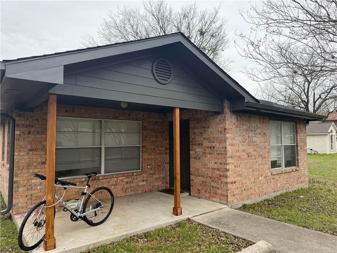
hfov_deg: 71.6
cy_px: 126
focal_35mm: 24
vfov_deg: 56.8
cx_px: 168
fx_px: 234
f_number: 1.78
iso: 100
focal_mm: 6.76
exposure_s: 1/1174
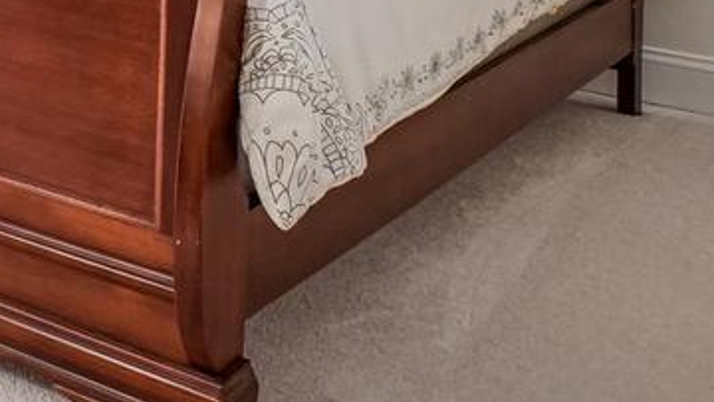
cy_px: -309
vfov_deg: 15.2
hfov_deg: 25.2
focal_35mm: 69
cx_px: -274
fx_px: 1309
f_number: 8
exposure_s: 1/8
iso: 500
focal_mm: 11
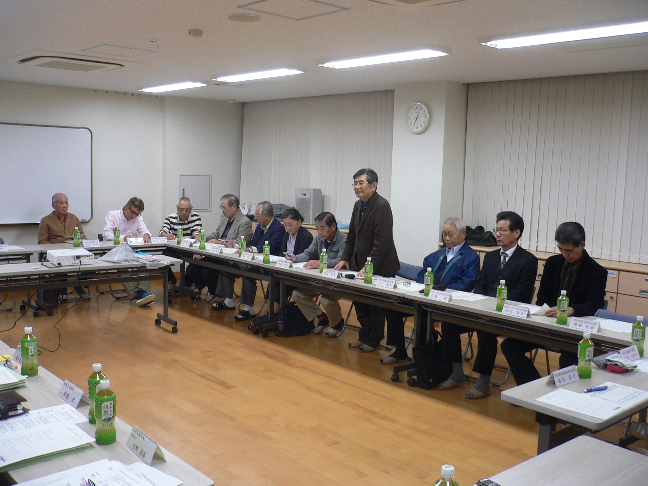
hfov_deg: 52.6
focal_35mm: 35
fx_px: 655
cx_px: 324
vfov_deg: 40.7
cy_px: 243
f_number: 2.8
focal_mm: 5.8
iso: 100
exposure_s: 1/40
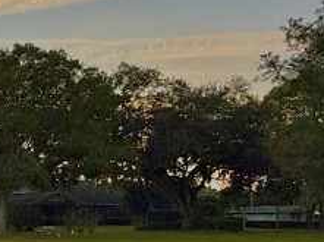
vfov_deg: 22.2
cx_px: -163
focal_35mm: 65
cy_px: 202
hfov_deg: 23.7
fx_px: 607
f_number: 2.2
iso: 50
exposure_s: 1/324
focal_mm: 2.22
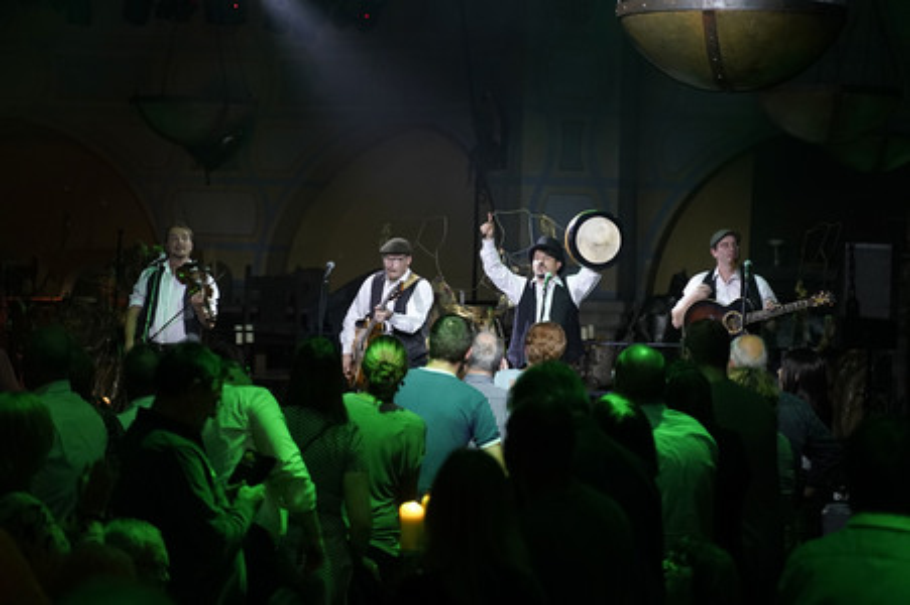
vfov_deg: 18.2
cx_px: 455
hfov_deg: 27.0
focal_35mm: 75
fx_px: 1894
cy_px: 302
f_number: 3.2
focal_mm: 75
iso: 3200
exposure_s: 1/400
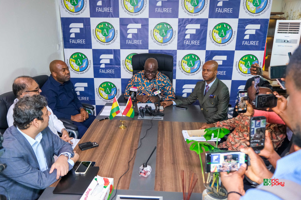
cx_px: 150
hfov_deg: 63.7
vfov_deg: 45.0
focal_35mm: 29
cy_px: 100
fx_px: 242
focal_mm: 19.2
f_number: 4
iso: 2000
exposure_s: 1/60
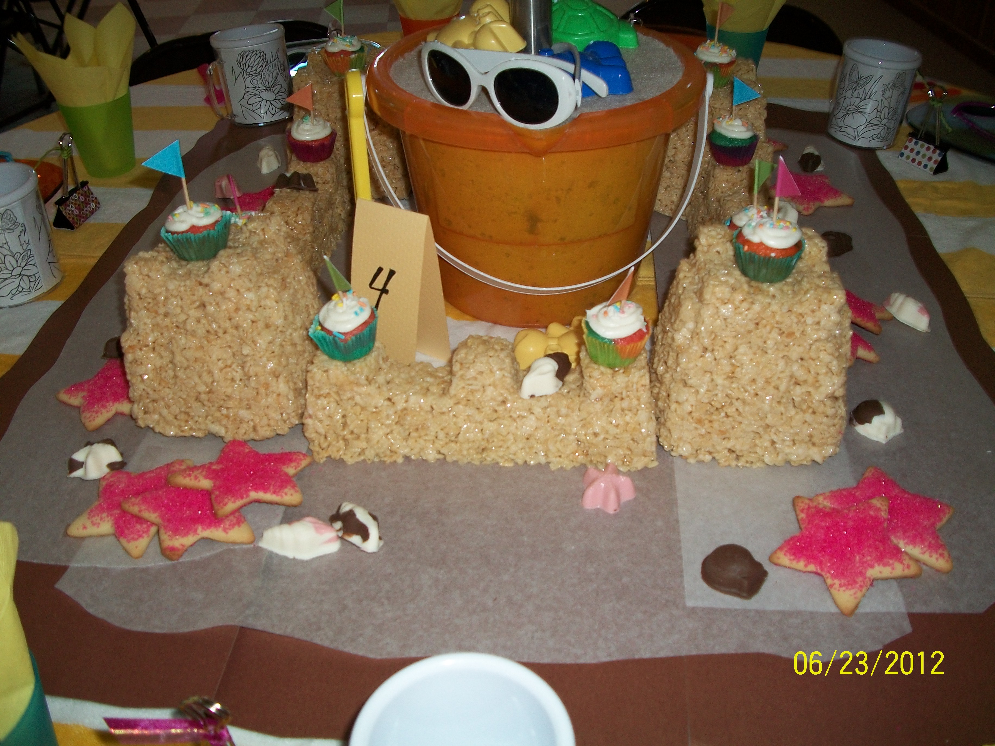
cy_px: 373
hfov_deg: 56.8
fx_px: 920
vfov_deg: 44.2
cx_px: 498
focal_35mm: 32
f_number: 2.9
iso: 80
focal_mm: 5.7
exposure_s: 1/30
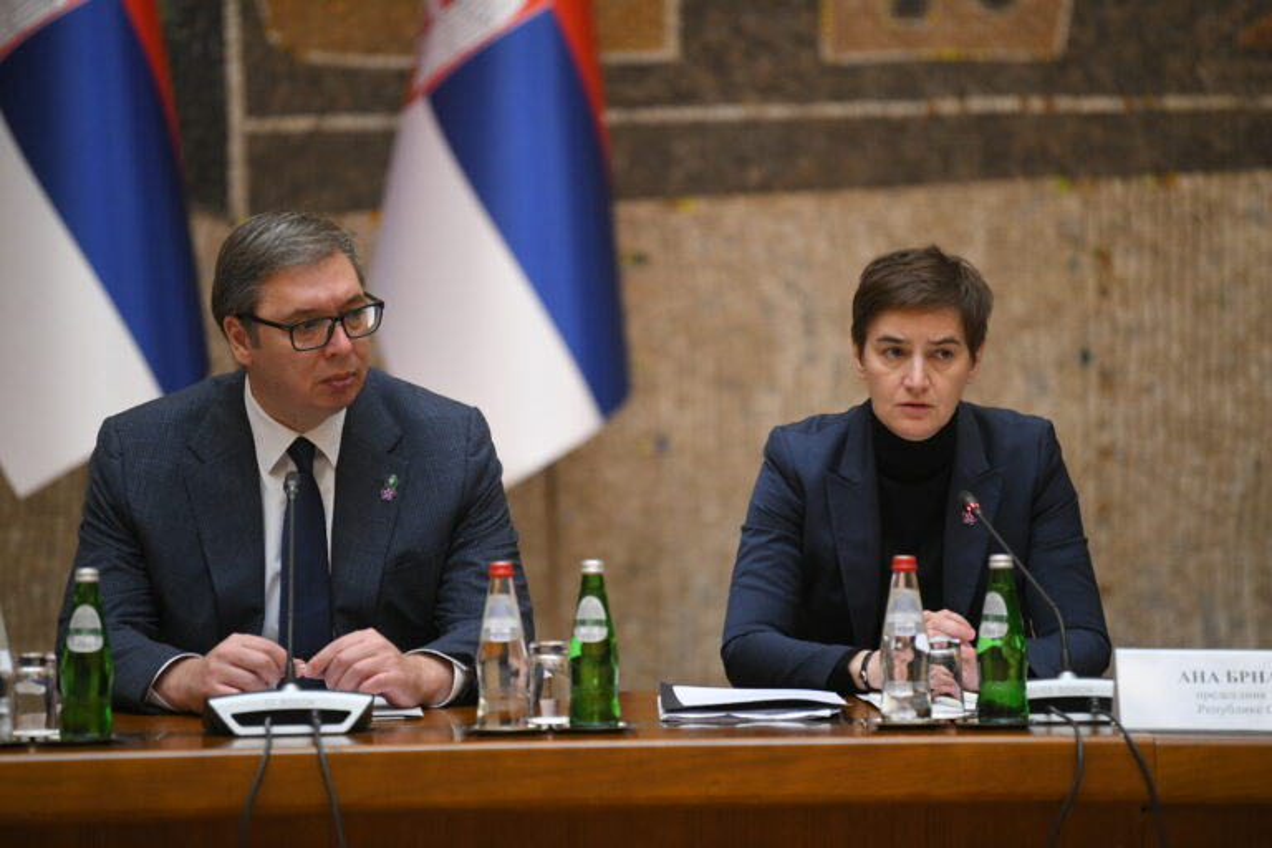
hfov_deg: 10.3
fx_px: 7066
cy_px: 424
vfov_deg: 6.9
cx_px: 636
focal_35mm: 200
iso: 2500
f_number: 2.8
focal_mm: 200
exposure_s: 1/320
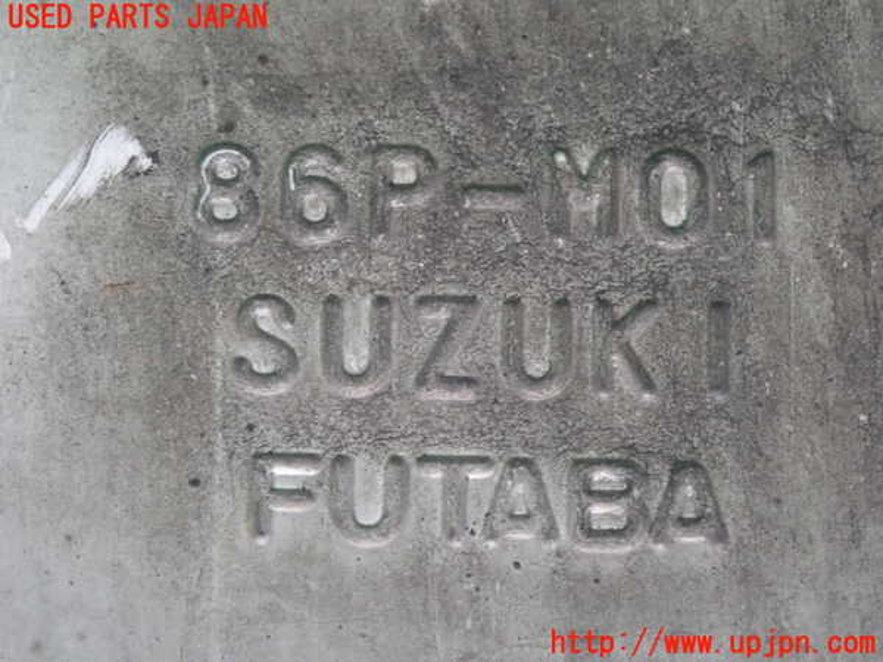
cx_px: 442
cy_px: 331
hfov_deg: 19.6
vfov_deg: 14.8
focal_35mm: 100
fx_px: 2551
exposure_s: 1/25
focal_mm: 18
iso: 1250
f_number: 4.9
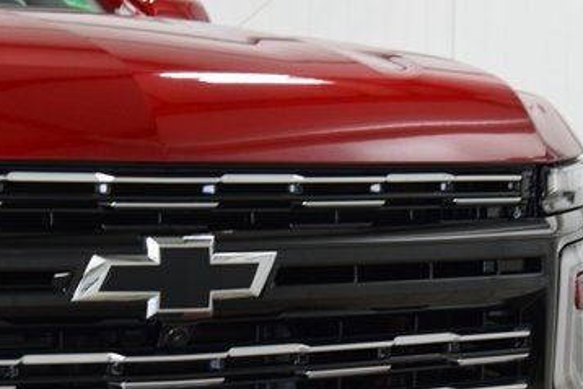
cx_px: 145
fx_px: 2171
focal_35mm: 134
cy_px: 321
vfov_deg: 10.2
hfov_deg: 15.2
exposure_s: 1/60
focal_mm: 50
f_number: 5.6
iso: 1600
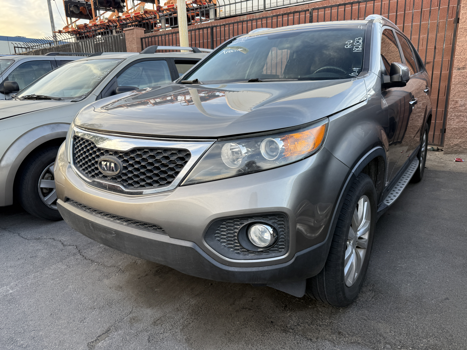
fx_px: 324
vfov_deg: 56.8
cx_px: 234
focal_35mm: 24
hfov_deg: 71.6
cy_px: 175
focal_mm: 6.76
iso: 80
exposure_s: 1/188
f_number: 1.78
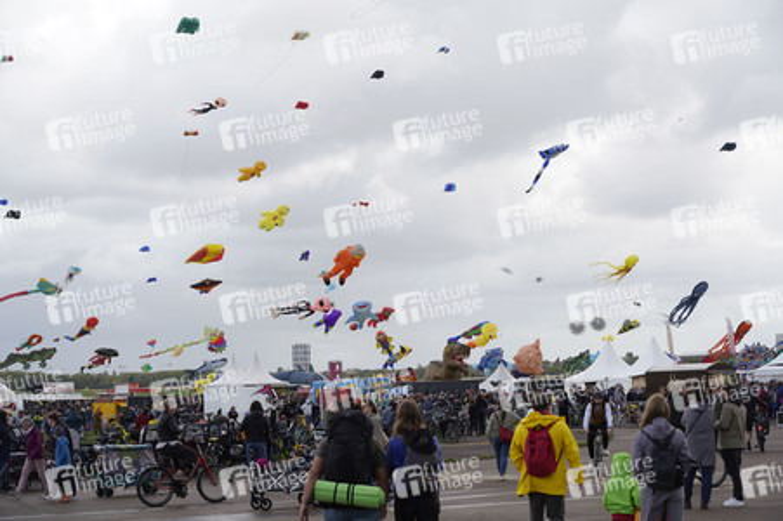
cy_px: 260
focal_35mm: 74
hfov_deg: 27.4
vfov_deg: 18.4
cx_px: 392
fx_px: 1608
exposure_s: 1/125
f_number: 8
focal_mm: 74
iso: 100
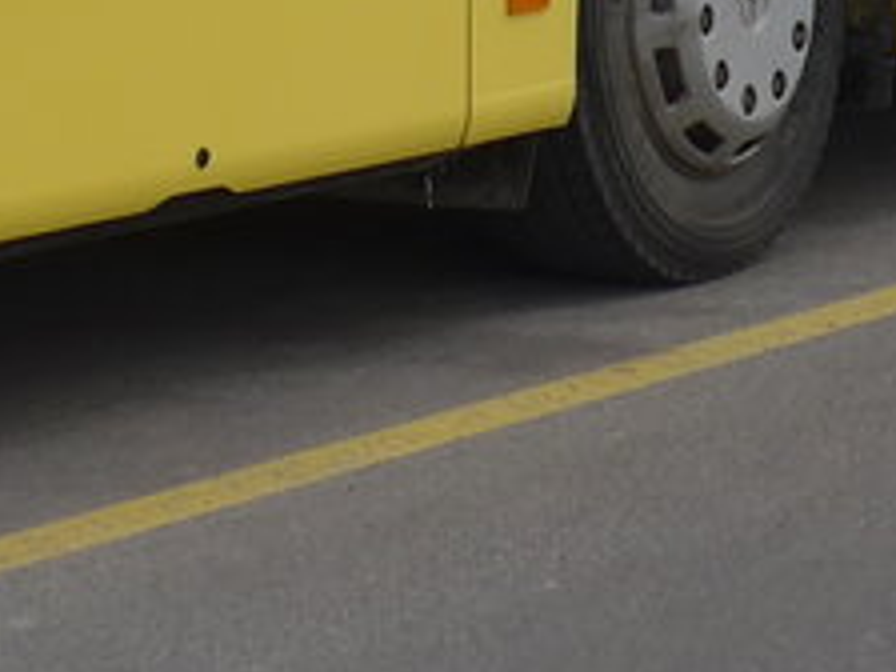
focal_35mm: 220
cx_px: 252
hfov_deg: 9.0
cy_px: -1032
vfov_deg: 6.4
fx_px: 5694
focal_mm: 8.4
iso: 80
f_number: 2.8
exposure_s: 1/800
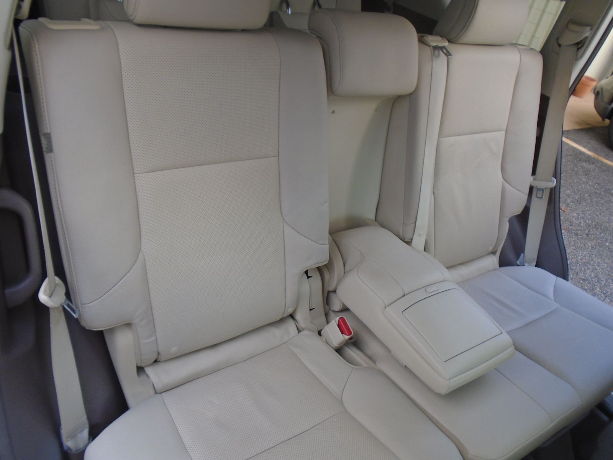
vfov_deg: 53.1
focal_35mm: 26
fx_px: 460
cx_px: 306
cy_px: 230
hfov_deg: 67.3
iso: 100
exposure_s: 1/30
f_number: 3.2
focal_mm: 4.6
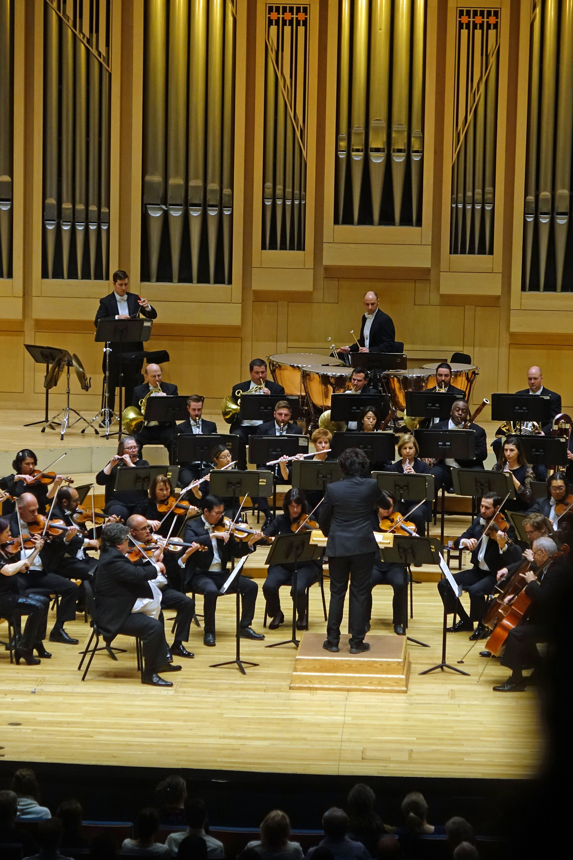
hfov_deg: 8.6
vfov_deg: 12.9
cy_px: 430
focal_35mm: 159
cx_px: 286
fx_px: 3796
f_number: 2.8
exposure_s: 1/160
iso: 640
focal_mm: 58.2
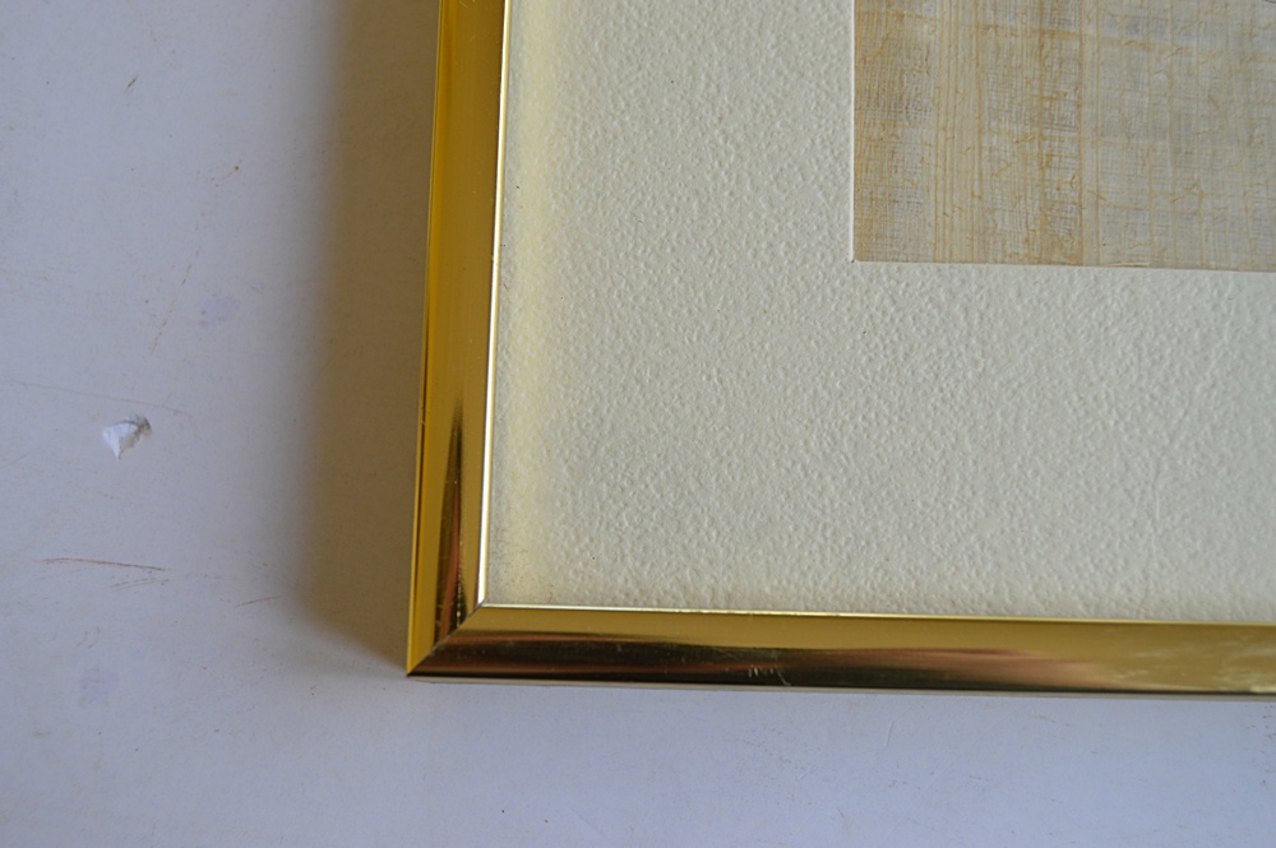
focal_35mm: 48
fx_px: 1700
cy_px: 424
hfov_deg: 41.1
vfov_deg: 28.0
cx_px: 638
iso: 180
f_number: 5.6
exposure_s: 1/125
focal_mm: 32
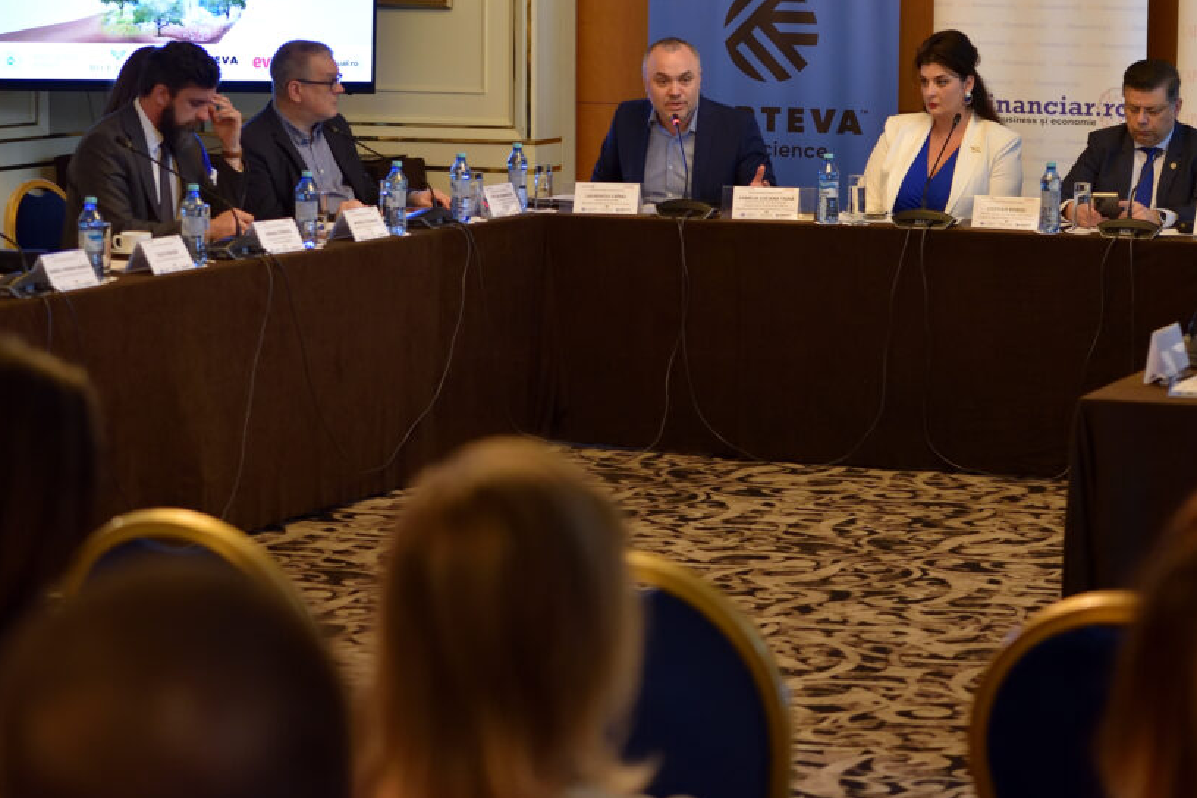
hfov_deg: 19.8
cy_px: 219
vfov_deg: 13.3
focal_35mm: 103
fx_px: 3424
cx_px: 606
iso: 1600
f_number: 3.2
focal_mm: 70
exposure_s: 1/125
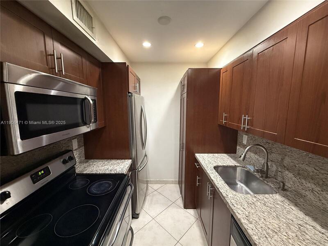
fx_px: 133
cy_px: 123
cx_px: 164
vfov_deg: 85.7
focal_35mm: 14
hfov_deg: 102.1
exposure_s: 1/60
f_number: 2.2
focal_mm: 2.22
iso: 800
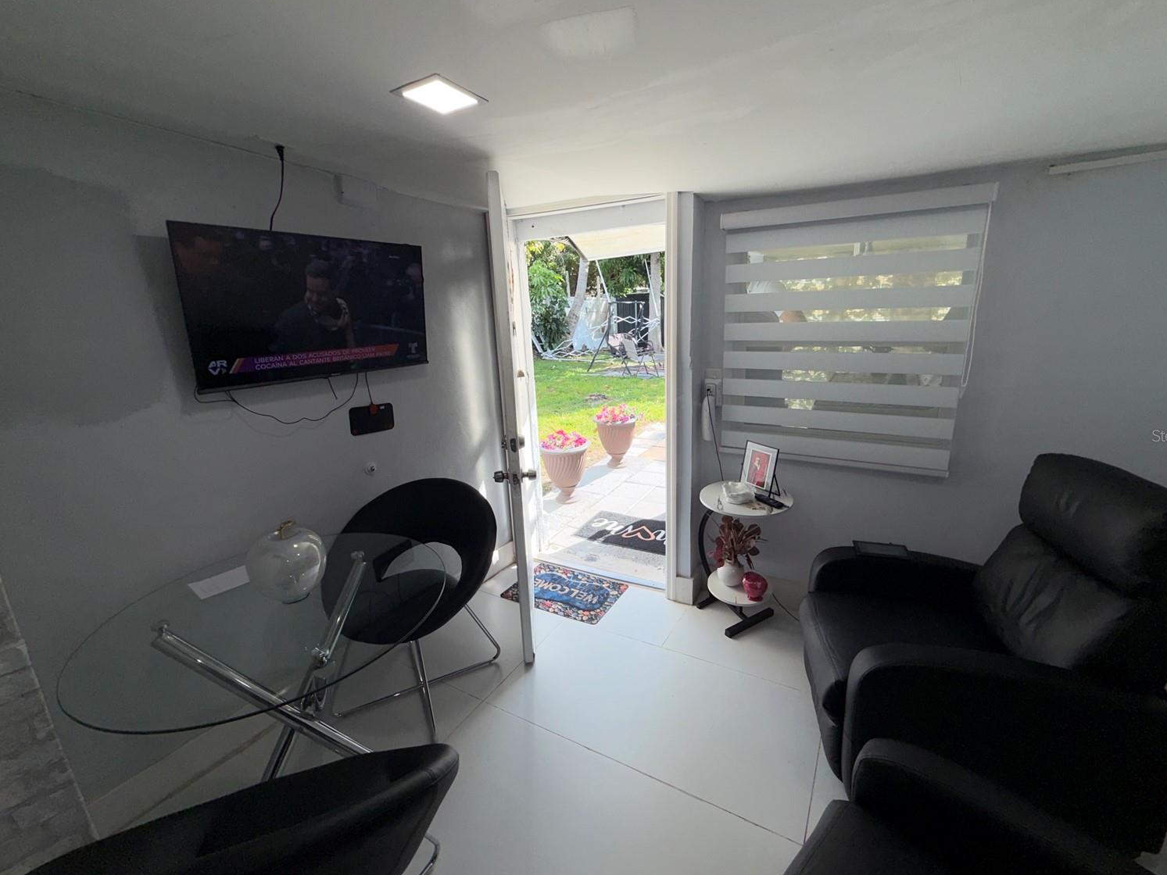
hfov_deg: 98.1
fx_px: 506
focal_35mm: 15
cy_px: 435
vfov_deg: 81.8
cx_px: 600
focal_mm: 2.22
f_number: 2.2
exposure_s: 1/212
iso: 16
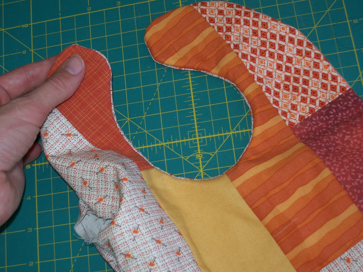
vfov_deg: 22.3
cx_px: 182
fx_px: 692
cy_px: 136
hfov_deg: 29.4
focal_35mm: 66
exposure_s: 1/90
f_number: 4
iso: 80
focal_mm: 10.8
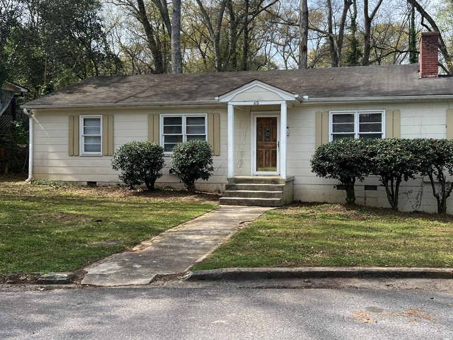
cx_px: 272
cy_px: 152
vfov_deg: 38.6
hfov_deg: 49.8
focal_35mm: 37
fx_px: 484
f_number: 1.5
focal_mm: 5.7
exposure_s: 1/1326
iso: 50
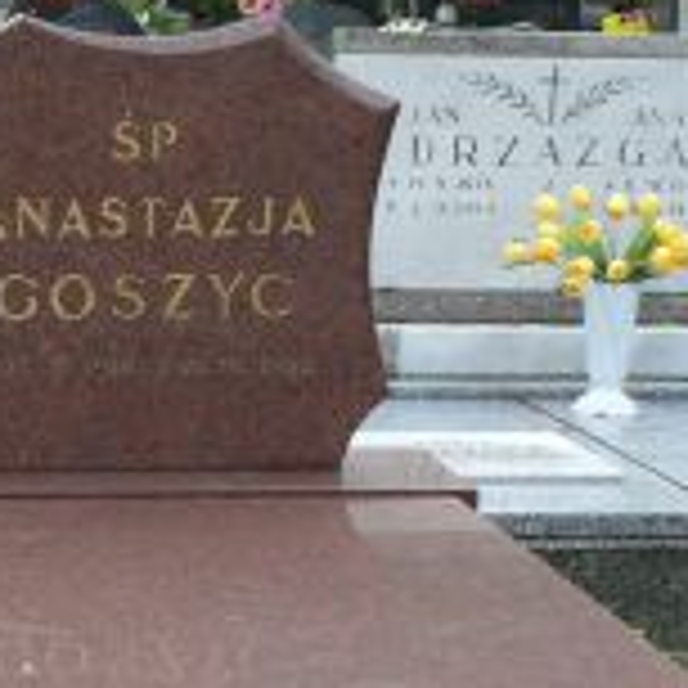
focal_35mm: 129
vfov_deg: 13.3
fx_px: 2901
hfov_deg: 13.0
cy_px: 692
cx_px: -243
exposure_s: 1/100
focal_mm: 7.4
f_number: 4
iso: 100
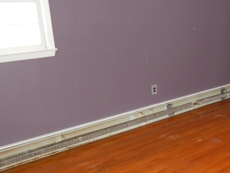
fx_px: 299
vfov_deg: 32.0
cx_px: 230
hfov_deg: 37.6
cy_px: 65
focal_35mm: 45
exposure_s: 1/30
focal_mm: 4
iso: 220
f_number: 3
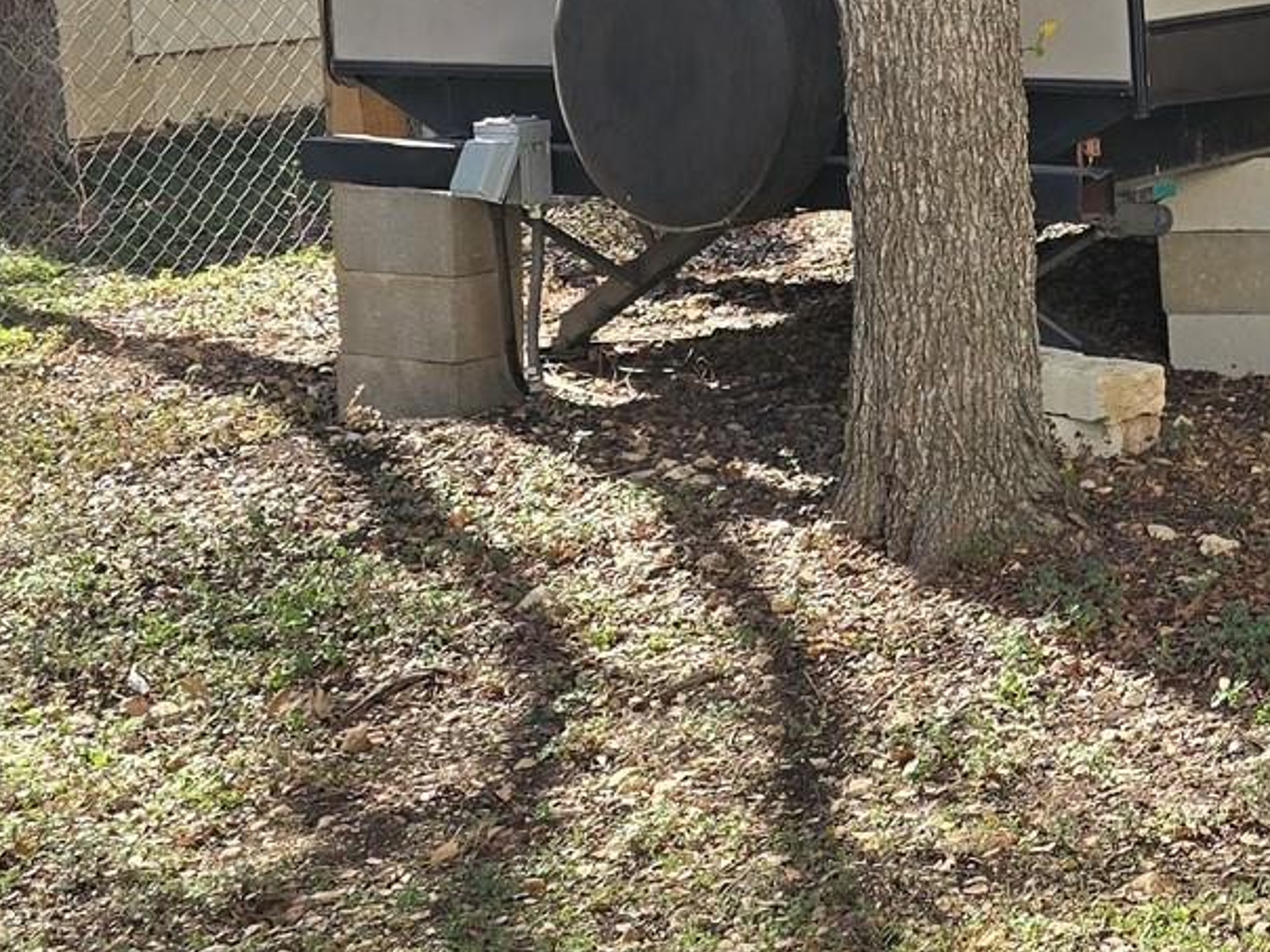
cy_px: -15
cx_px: 1659
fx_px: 2862
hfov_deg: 22.4
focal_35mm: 78
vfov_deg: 18.4
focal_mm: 6.3
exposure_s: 1/207
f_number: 1.7
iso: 12
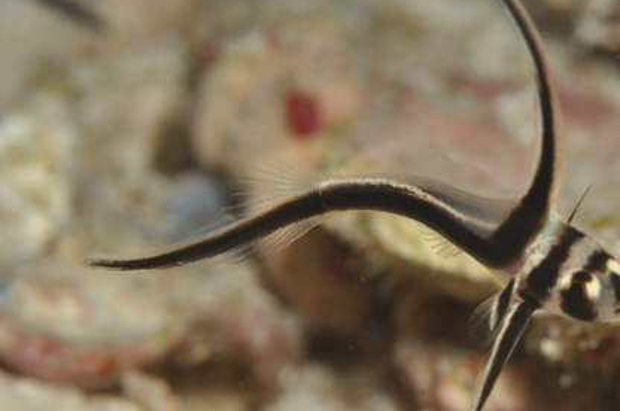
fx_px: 4796
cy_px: 251
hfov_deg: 7.4
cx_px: 501
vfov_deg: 4.9
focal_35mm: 279
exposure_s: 1/200
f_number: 20
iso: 320
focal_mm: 105
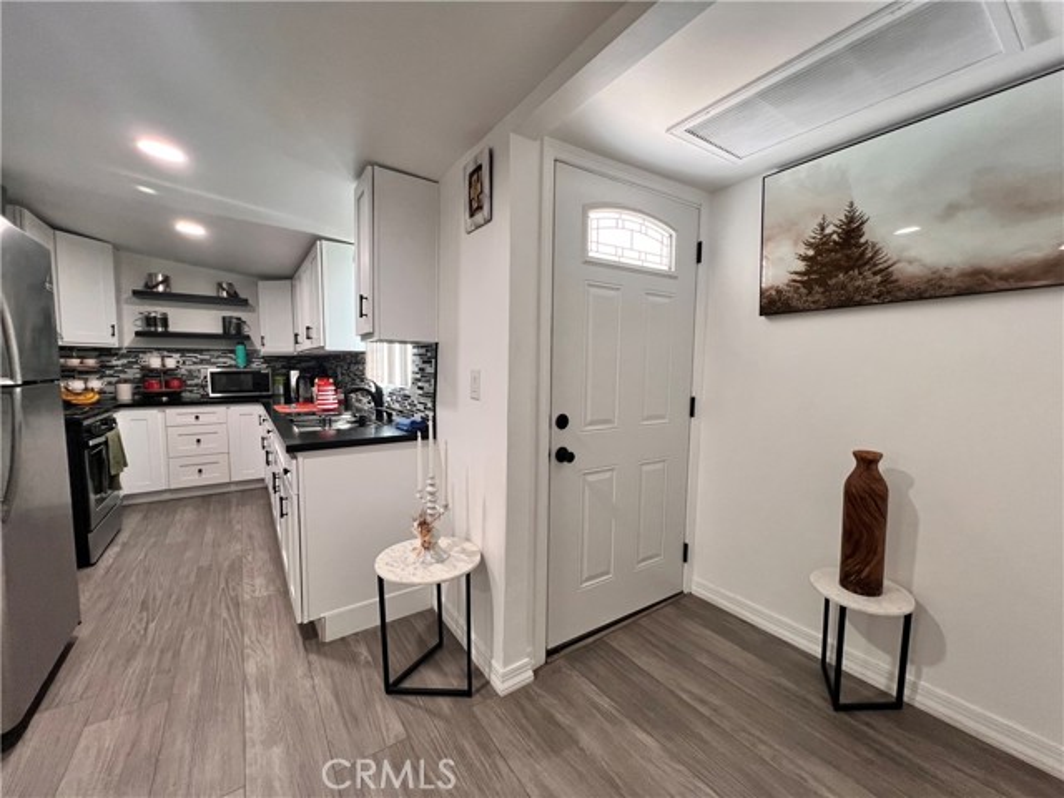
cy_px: 399
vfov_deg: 89.9
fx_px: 400
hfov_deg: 106.2
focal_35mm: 13
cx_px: 532
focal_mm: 1.57
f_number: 1.8
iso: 125
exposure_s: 1/60
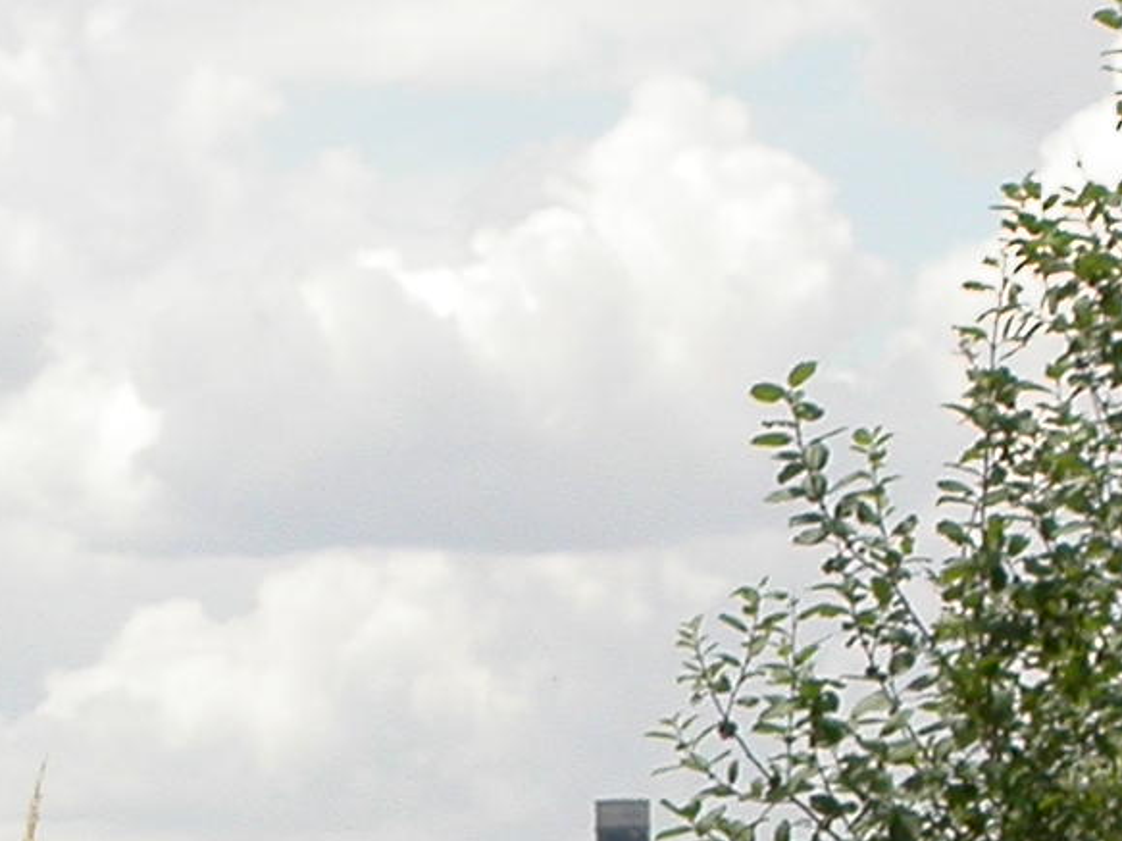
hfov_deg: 4.8
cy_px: 1530
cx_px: 48
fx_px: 13254
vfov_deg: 3.6
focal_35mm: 409
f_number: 6.5
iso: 100
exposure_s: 1/381
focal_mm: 21.8
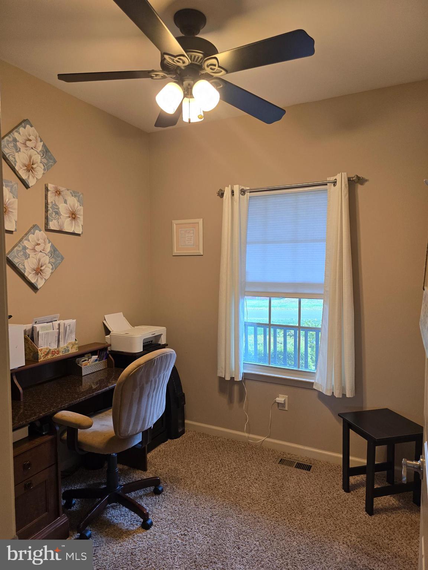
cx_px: 214
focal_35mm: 23
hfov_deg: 58.9
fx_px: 379
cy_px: 285
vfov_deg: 73.9
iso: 200
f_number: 1.7
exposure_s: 1/120
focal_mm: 6.3
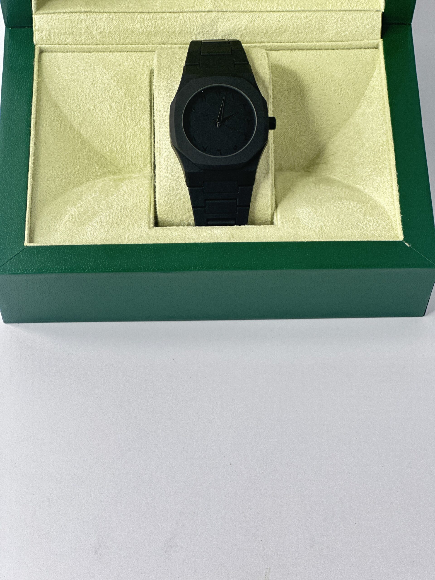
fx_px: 1290
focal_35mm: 77
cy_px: 290
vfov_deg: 25.3
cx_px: 218
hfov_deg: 19.1
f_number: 2.8
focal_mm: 9
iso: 160
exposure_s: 1/50
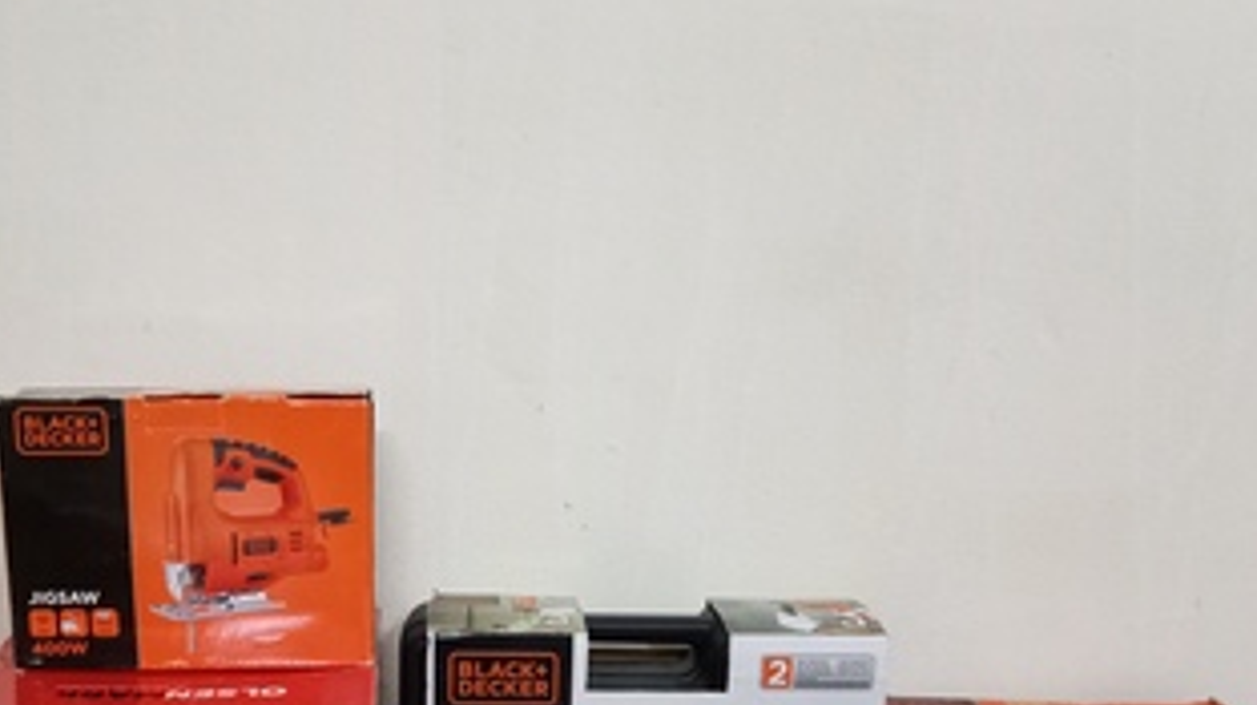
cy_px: 578
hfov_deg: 50.1
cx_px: 483
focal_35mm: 40
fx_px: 1332
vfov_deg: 28.9
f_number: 1.8
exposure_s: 1/24
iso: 752
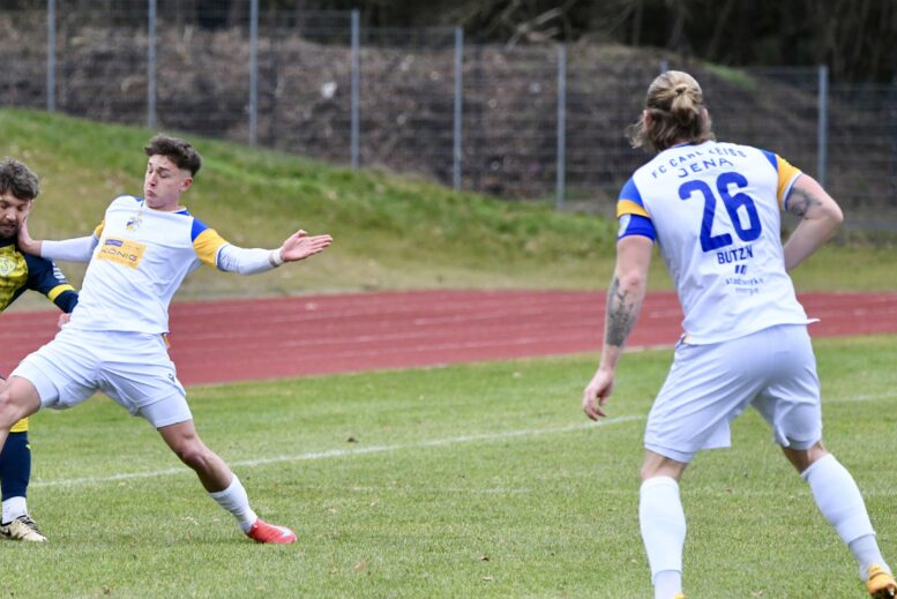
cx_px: 342
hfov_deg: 5.4
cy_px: 291
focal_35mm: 382
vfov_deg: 3.6
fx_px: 9523
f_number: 7.1
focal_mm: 290
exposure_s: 1/1600
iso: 3200
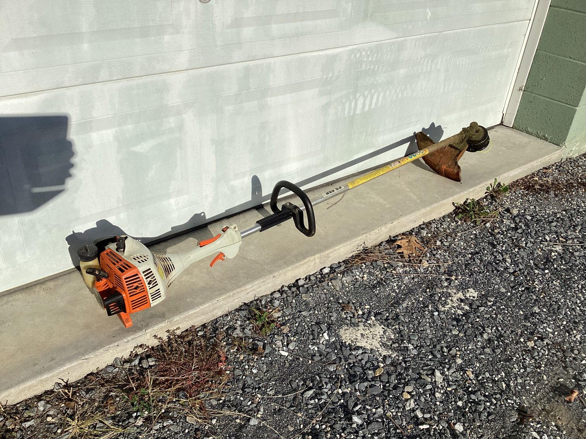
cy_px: 220
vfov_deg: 45.4
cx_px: 293
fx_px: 525
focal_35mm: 31
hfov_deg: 58.3
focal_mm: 3.3
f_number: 2.4
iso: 25
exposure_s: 1/3704
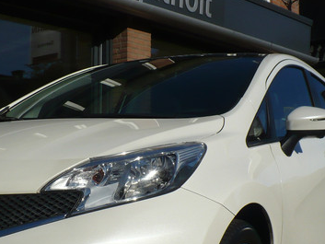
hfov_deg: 28.8
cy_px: 203
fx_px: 629
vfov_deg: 21.6
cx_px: 120
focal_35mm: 67
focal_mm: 6.1
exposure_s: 1/500
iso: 100
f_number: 8
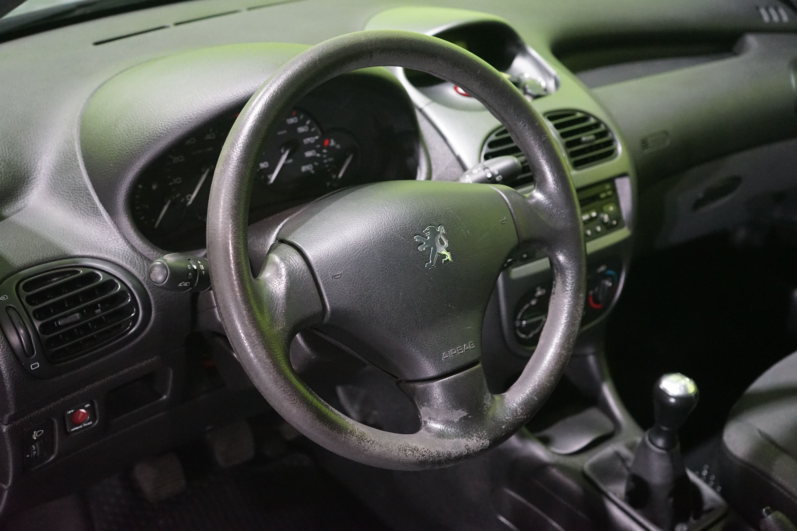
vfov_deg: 31.9
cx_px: 398
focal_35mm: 42
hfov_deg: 46.4
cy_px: 266
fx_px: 930
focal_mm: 42
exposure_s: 1/80
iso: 6400
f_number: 4.5
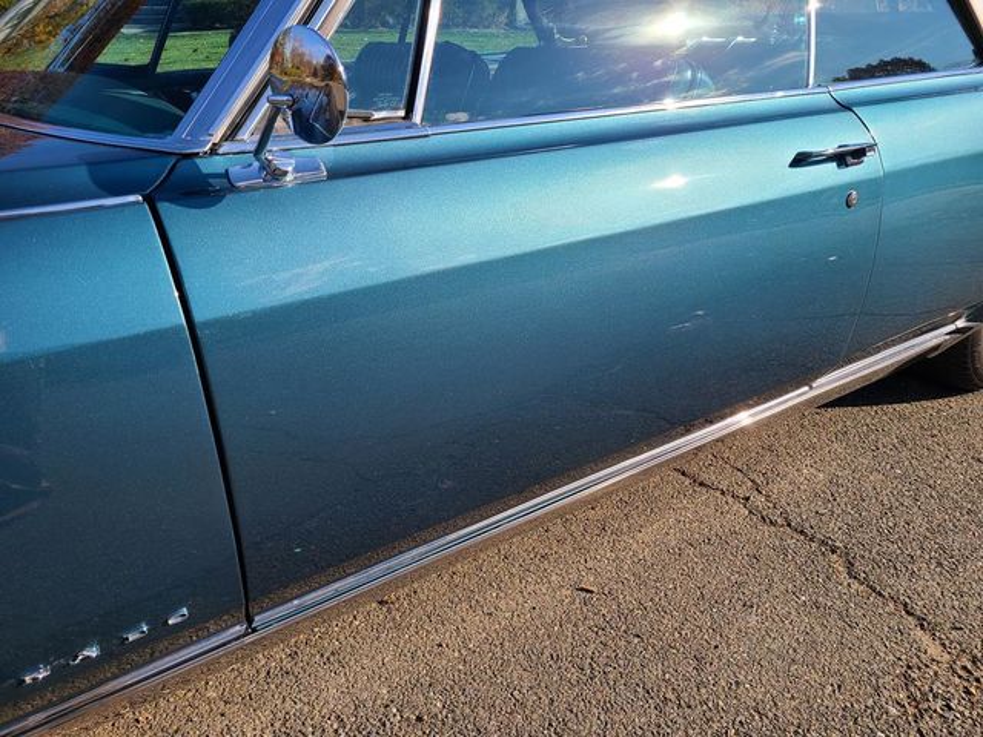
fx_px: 738
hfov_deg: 67.3
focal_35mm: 26
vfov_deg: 53.1
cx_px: 492
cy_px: 368
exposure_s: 1/1690
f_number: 1.8
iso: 40
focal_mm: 5.4
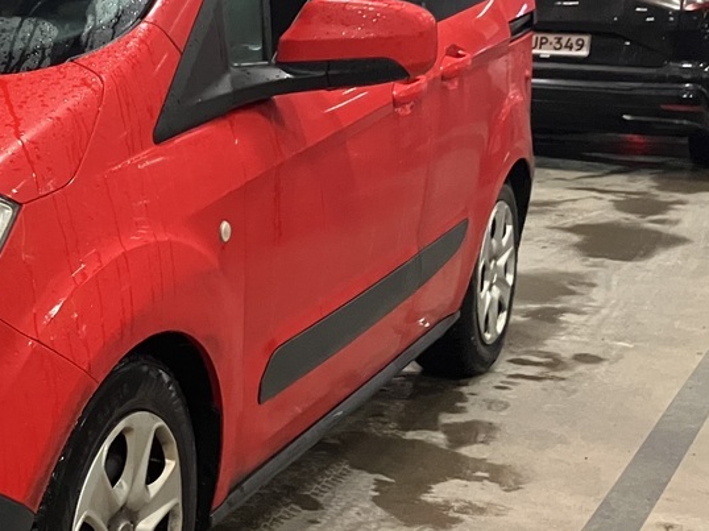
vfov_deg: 19.6
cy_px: 269
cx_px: -103
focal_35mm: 75
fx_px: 1535
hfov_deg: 24.0
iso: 320
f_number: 1.8
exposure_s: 1/50
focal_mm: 3.99
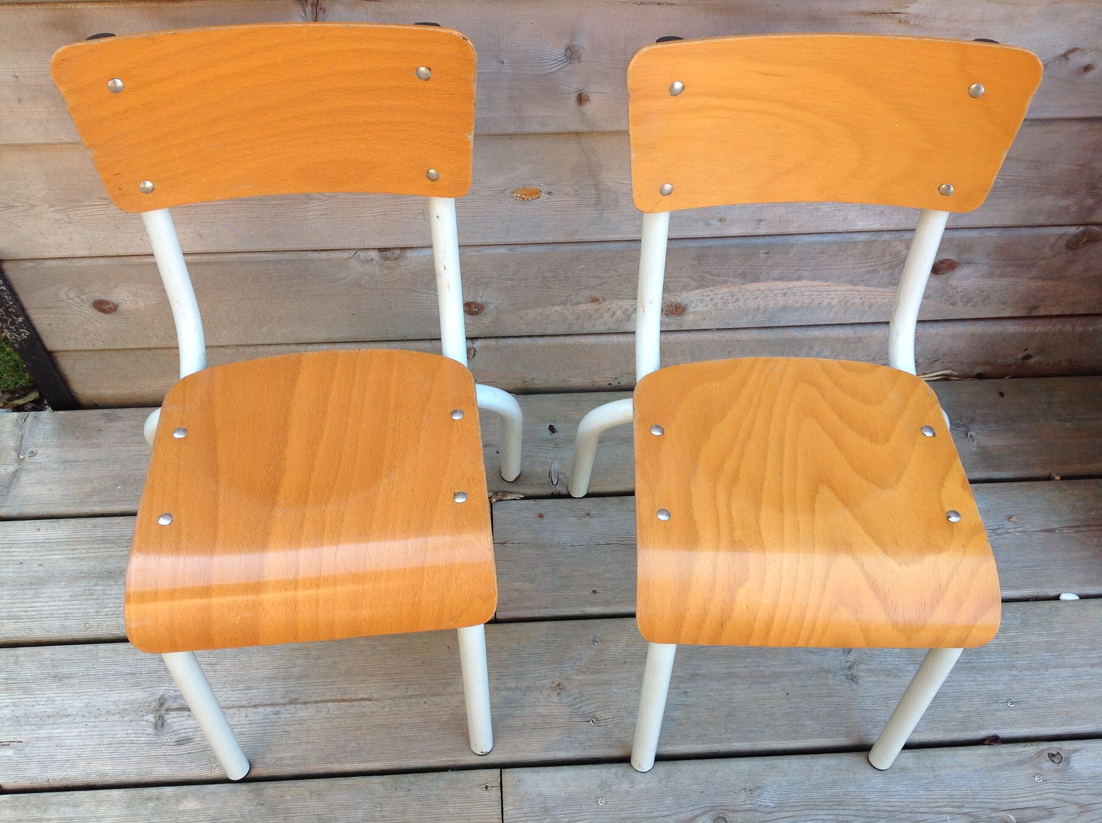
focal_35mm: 35
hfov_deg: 52.7
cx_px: 551
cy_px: 412
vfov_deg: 40.6
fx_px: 1113
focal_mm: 4.28
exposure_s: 1/128
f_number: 2.4
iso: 50
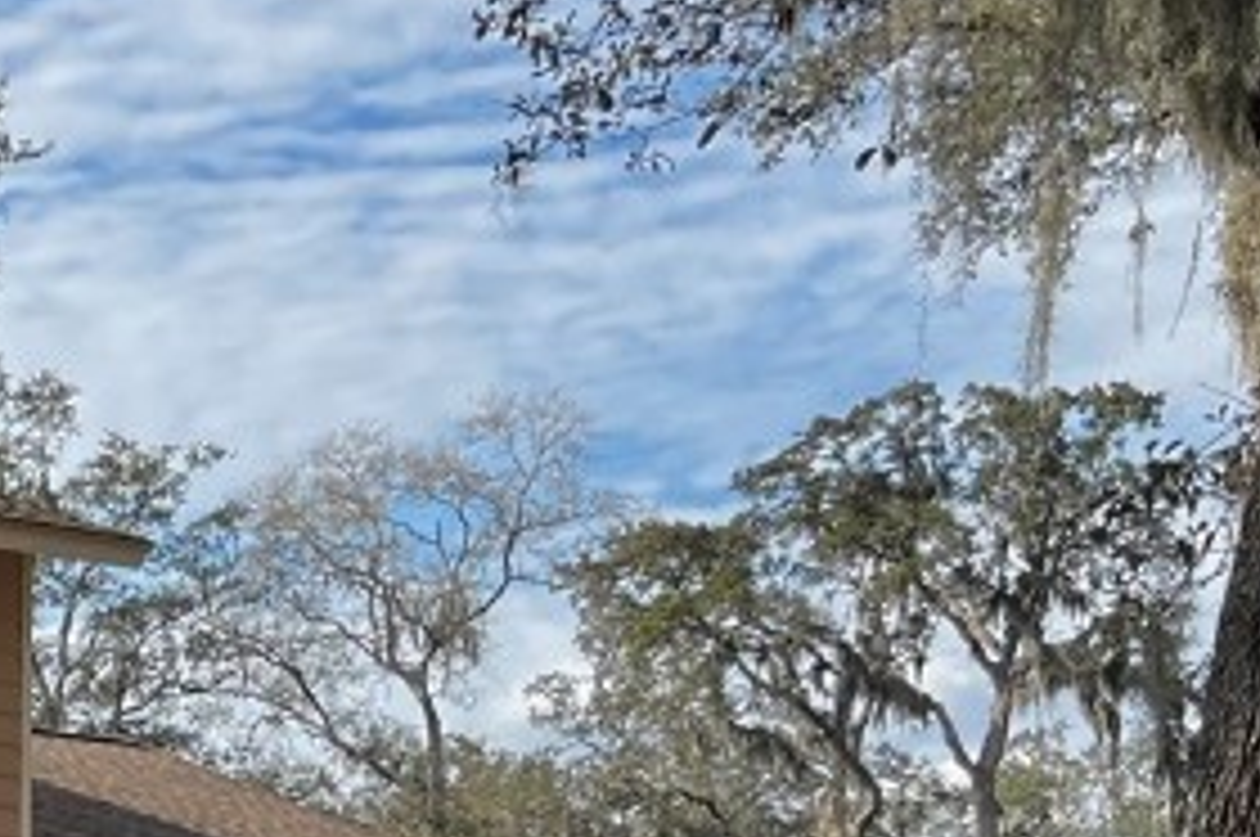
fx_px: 3461
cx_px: -891
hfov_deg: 17.4
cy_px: 1138
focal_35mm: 99
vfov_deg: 13.2
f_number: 1.6
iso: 50
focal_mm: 5.1
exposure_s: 1/1477
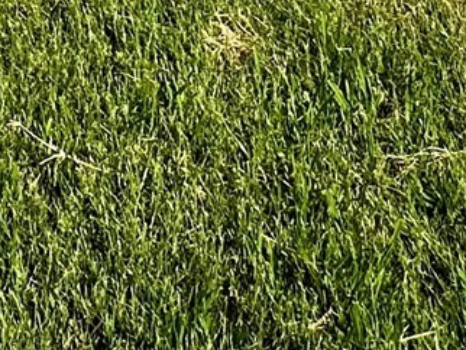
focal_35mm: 89
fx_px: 1199
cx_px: -54
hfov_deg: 20.9
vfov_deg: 10.6
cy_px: -738
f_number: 2.2
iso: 50
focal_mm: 2.22
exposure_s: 1/3040
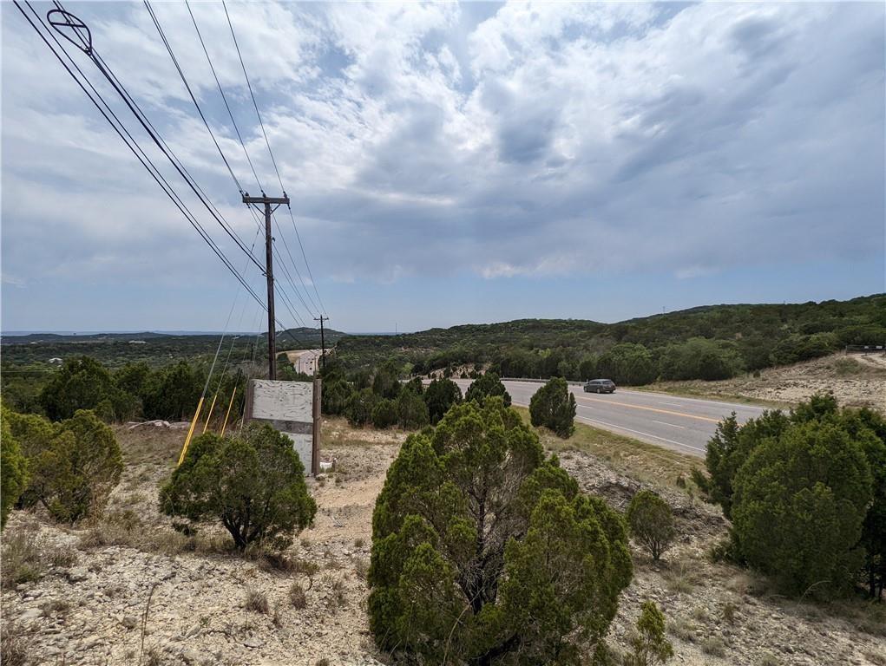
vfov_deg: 78.2
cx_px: 443
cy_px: 333
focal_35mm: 16
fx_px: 410
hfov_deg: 94.4
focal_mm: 2.35
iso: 49
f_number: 2.2
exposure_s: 1/3717
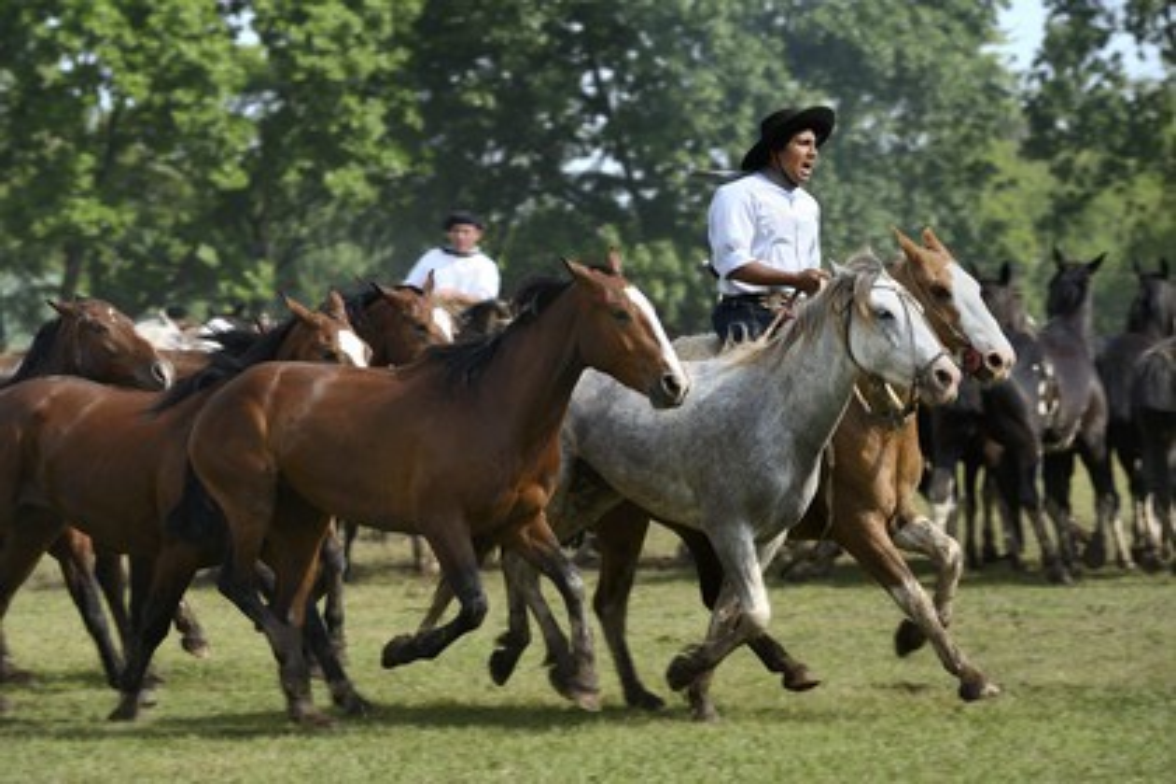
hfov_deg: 13.7
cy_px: 392
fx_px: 4900
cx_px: 588
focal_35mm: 150
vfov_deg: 9.1
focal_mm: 150
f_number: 5.6
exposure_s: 1/250
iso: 100
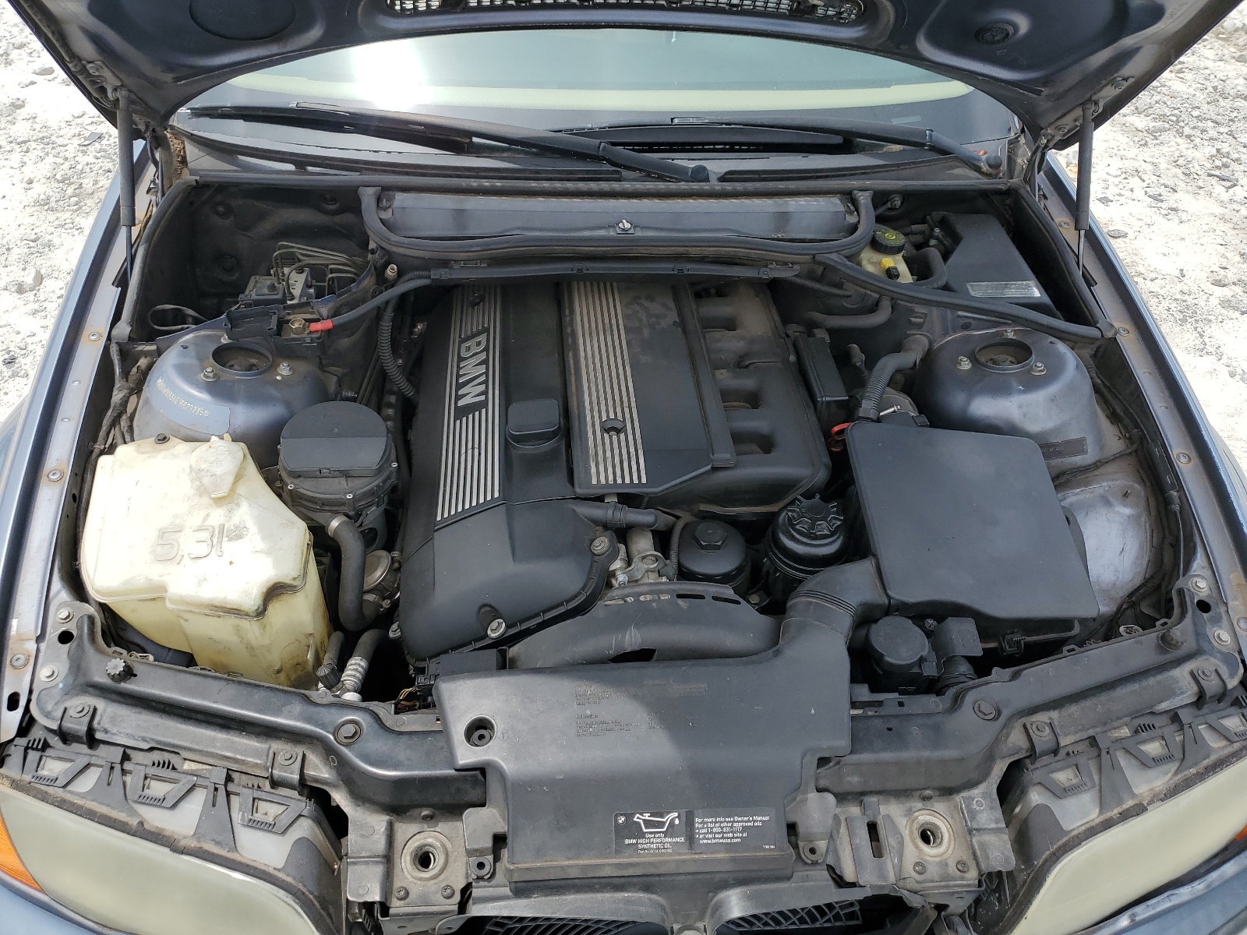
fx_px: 937
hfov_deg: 67.3
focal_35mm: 26
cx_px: 624
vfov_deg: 53.1
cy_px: 468
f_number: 1.5
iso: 50
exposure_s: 1/2500
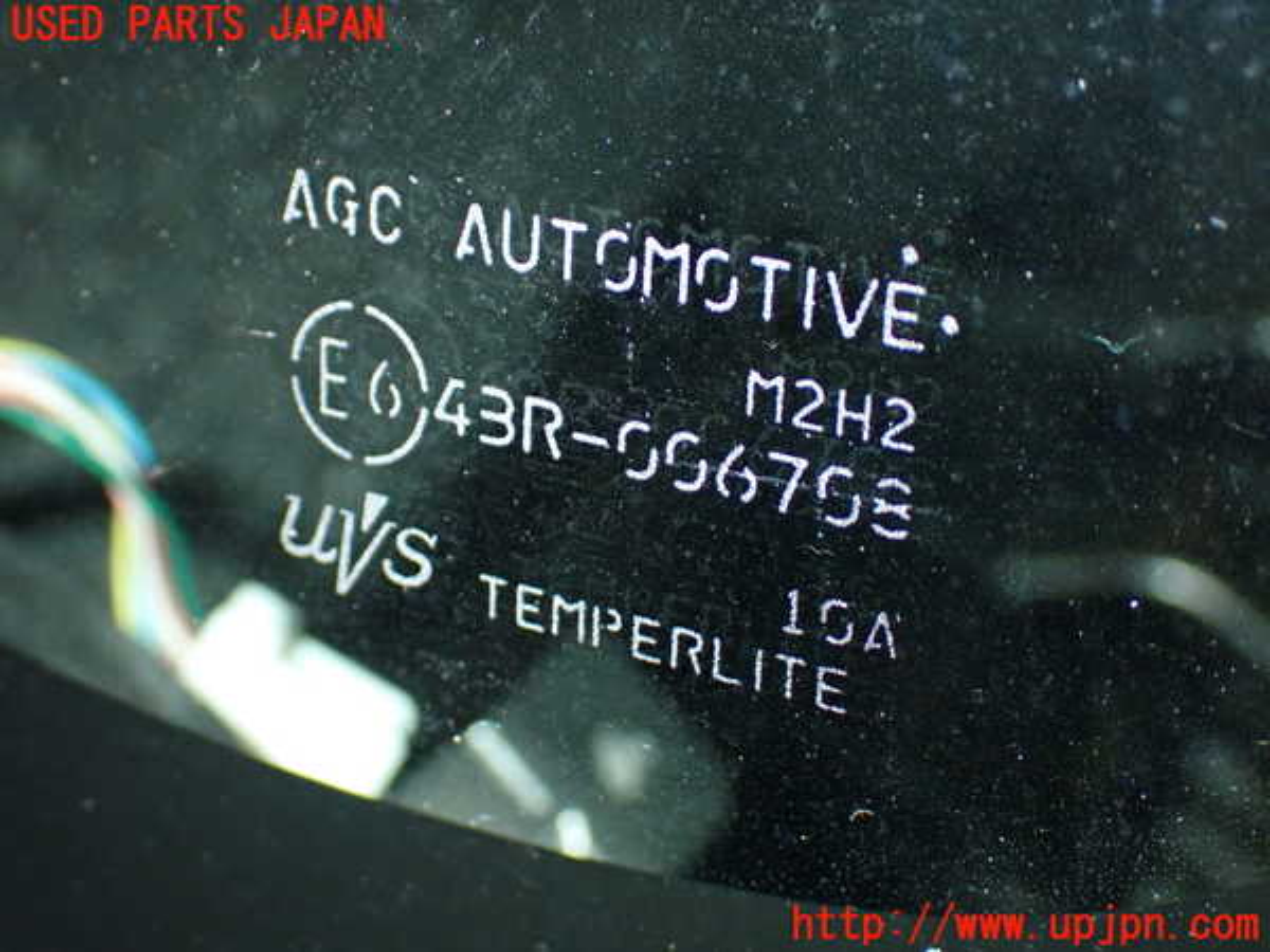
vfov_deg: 25.2
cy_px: 476
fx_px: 2128
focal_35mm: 58
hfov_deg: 33.2
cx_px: 635
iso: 800
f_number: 10
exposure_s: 1/60
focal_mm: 10.35
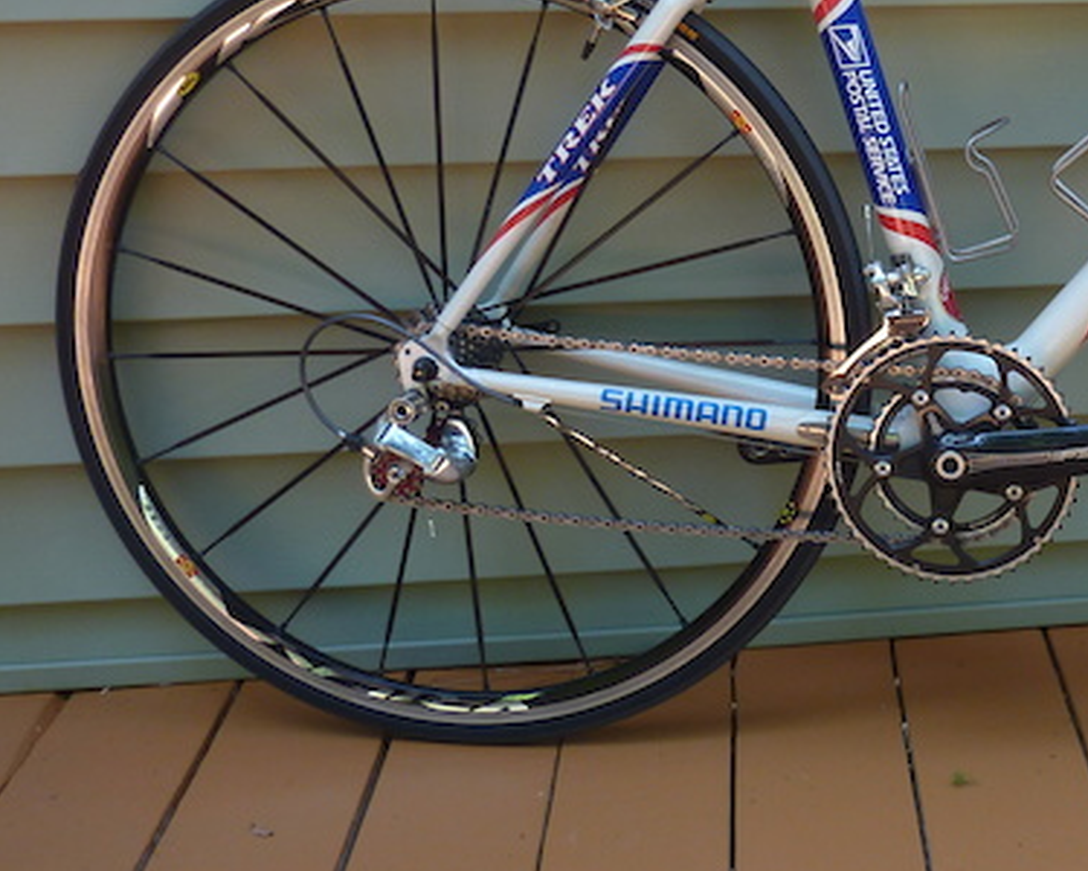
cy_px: 238
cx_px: 1018
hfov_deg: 33.7
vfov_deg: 28.8
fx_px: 1674
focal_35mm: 52
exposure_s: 1/60
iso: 80
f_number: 3.3
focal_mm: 4.1
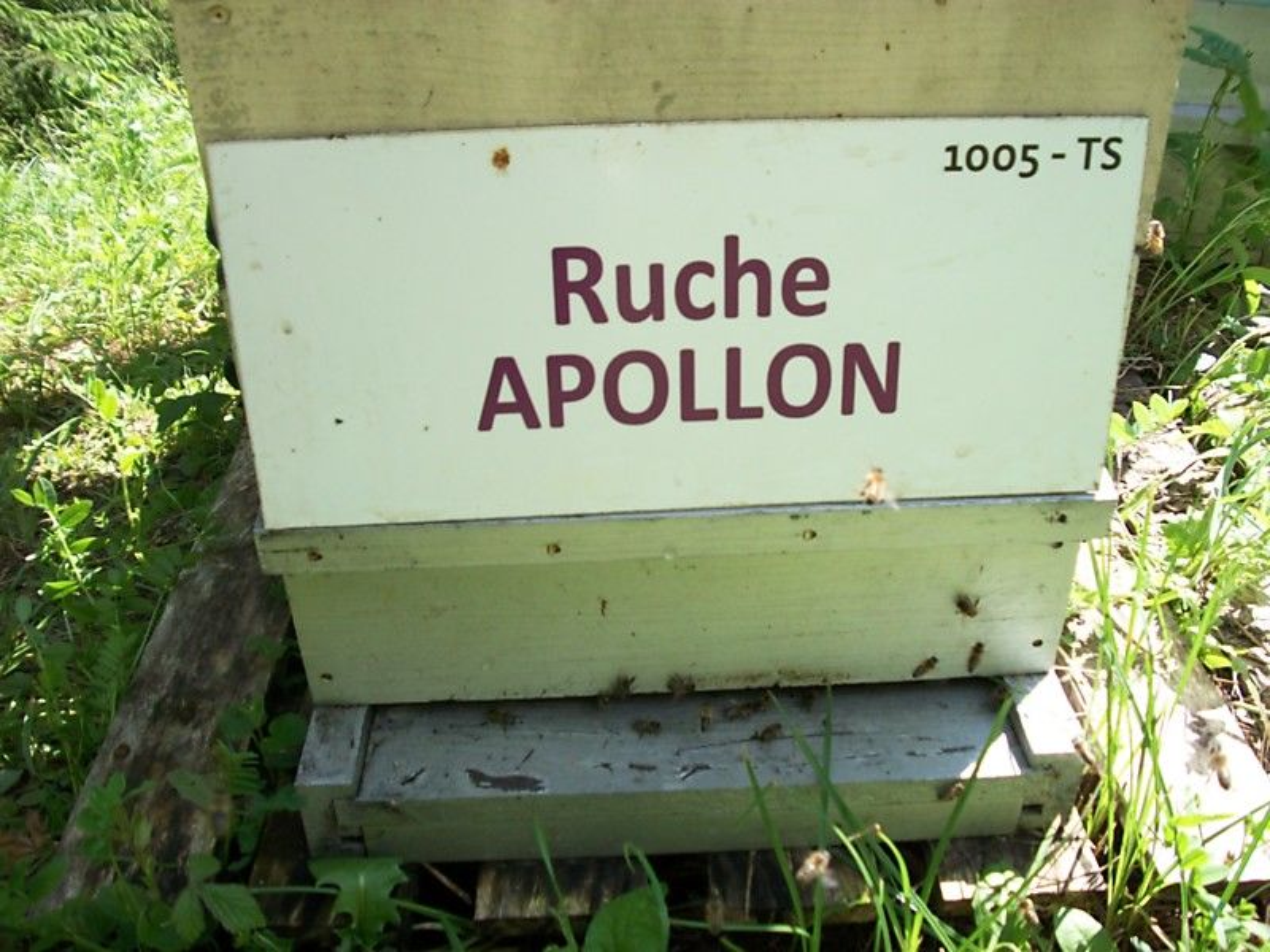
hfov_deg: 56.8
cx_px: 635
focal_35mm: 32
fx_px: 1174
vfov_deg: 44.2
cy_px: 476
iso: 80
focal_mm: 5.7
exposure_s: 1/320
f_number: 2.9
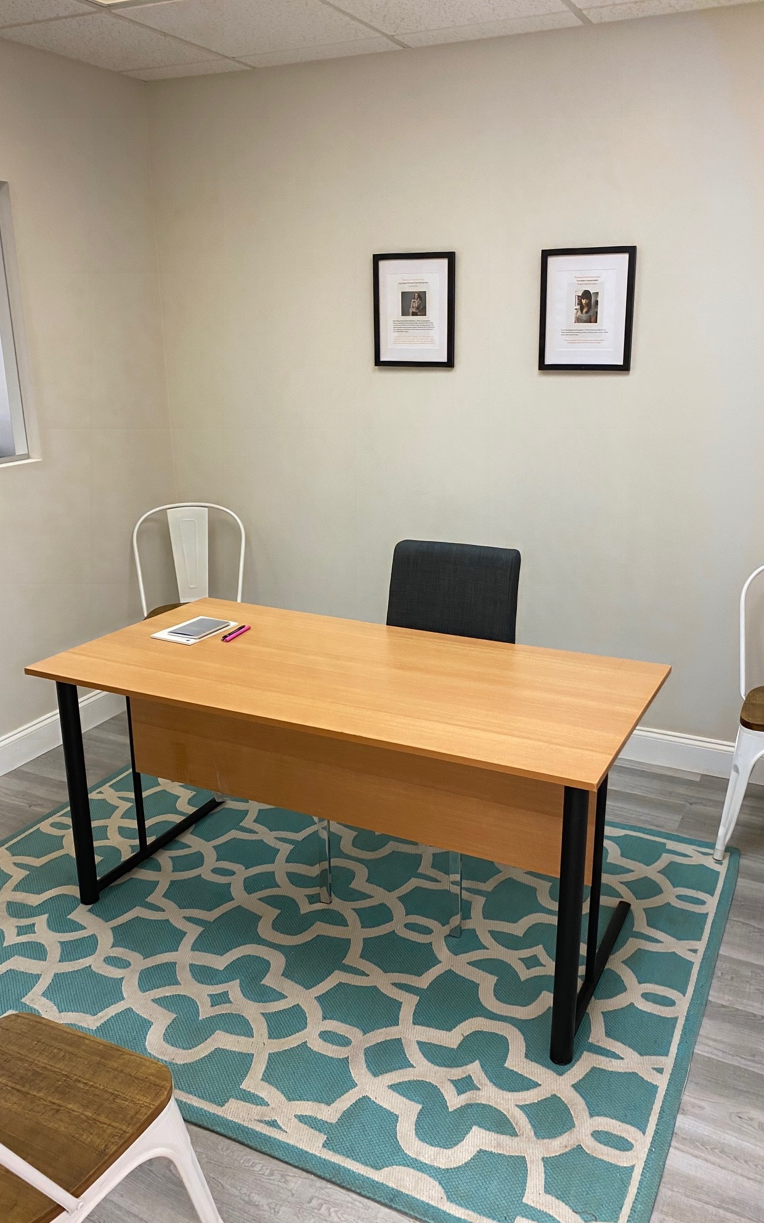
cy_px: 614
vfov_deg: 66.5
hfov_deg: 44.5
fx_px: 933
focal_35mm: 28
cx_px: 401
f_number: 1.8
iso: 125
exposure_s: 1/60
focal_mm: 4.25
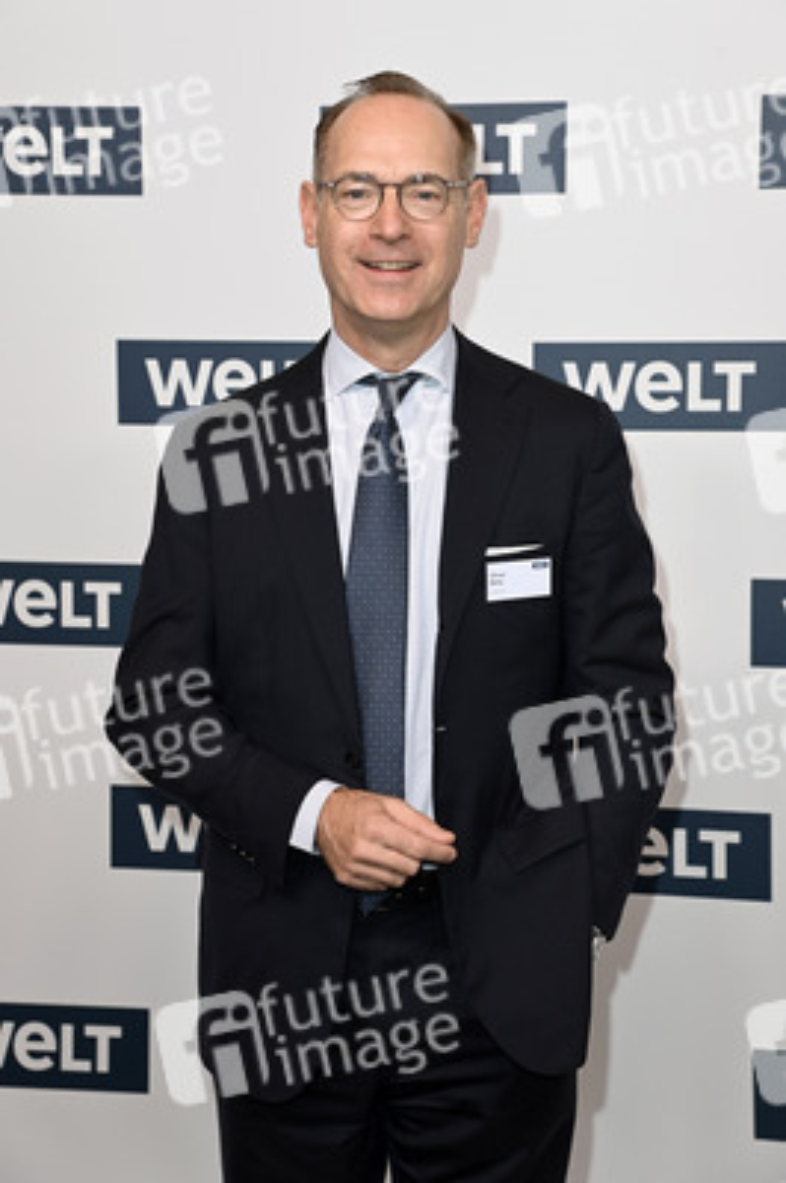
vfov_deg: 26.0
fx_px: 2559
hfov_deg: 17.5
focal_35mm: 78
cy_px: 592
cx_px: 393
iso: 1600
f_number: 6.3
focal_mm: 78
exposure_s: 1/200
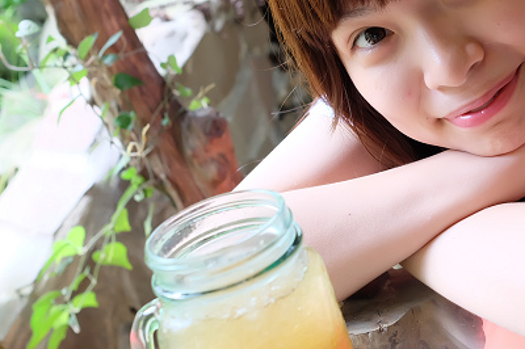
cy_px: 117
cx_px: 396
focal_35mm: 70
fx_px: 1020
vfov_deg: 19.4
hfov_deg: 28.4
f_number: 4
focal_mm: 23
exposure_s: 1/50
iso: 800
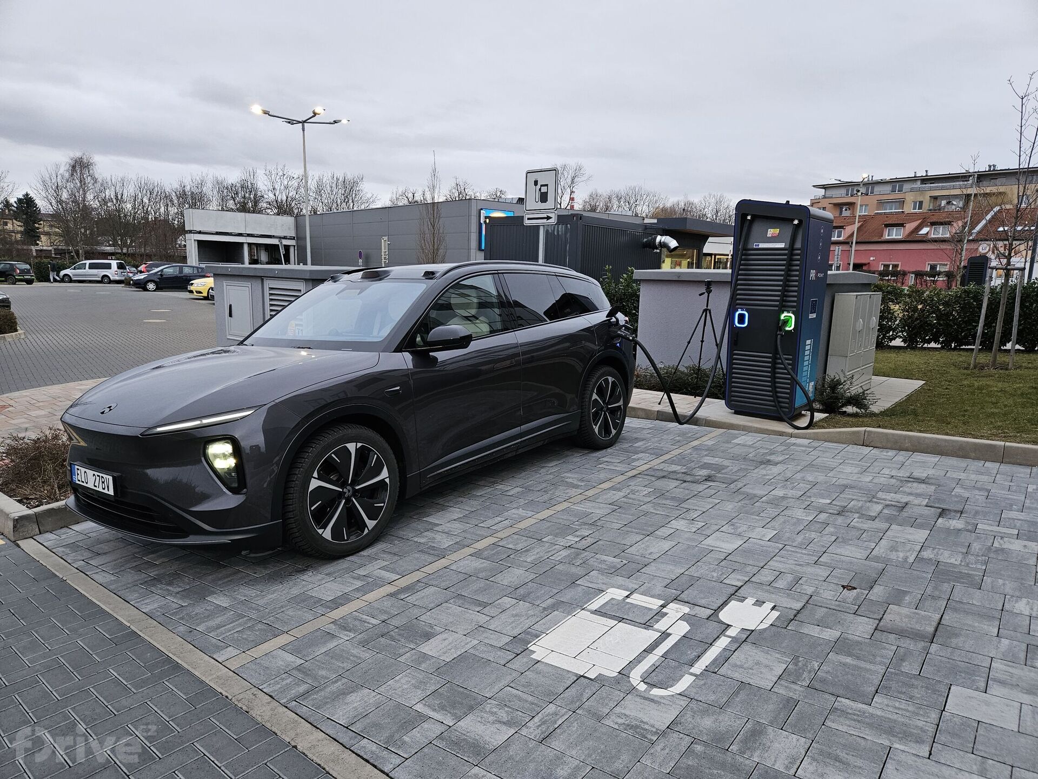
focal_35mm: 23
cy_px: 390
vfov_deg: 58.9
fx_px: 690
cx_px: 519
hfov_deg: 73.9
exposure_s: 1/50
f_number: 1.8
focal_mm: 5.4
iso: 160
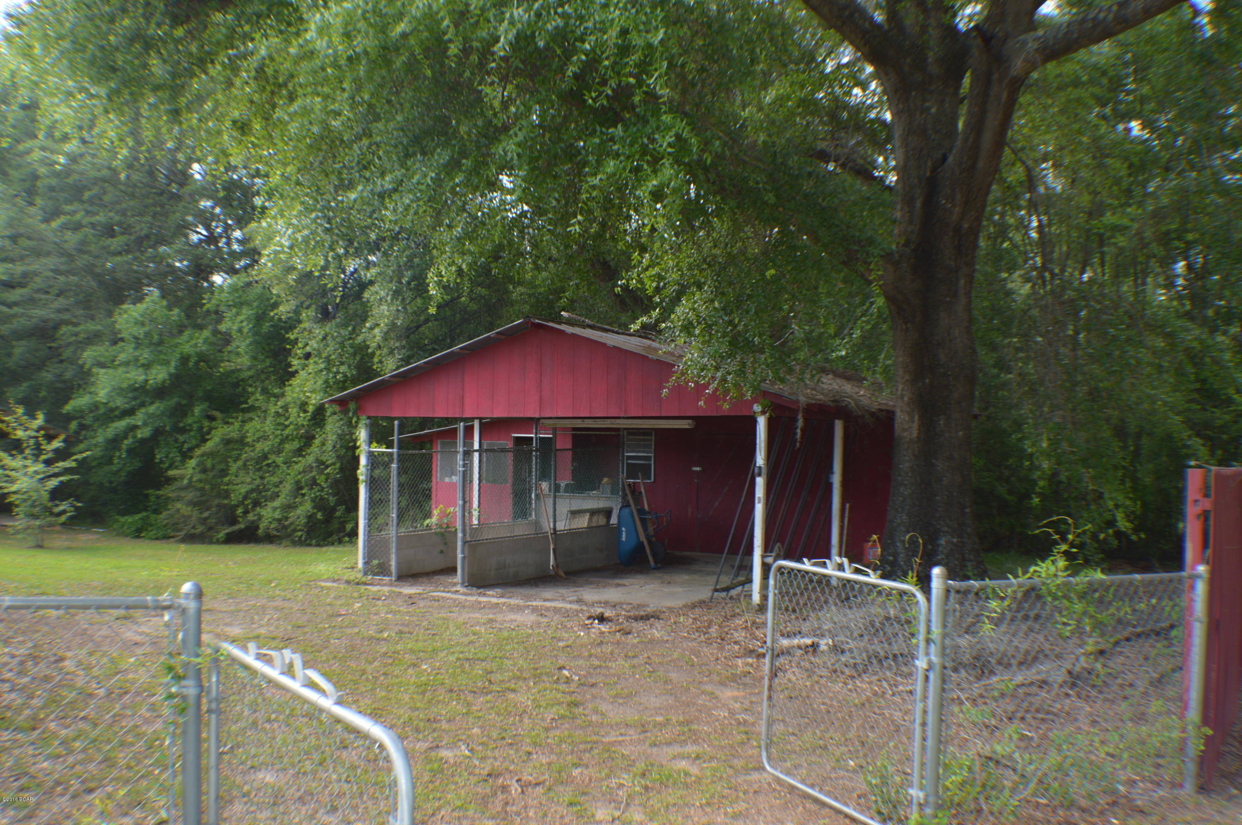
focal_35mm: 39
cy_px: 412
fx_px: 1344
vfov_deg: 34.1
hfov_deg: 49.6
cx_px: 621
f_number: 4.2
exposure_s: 1/125
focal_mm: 26
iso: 160
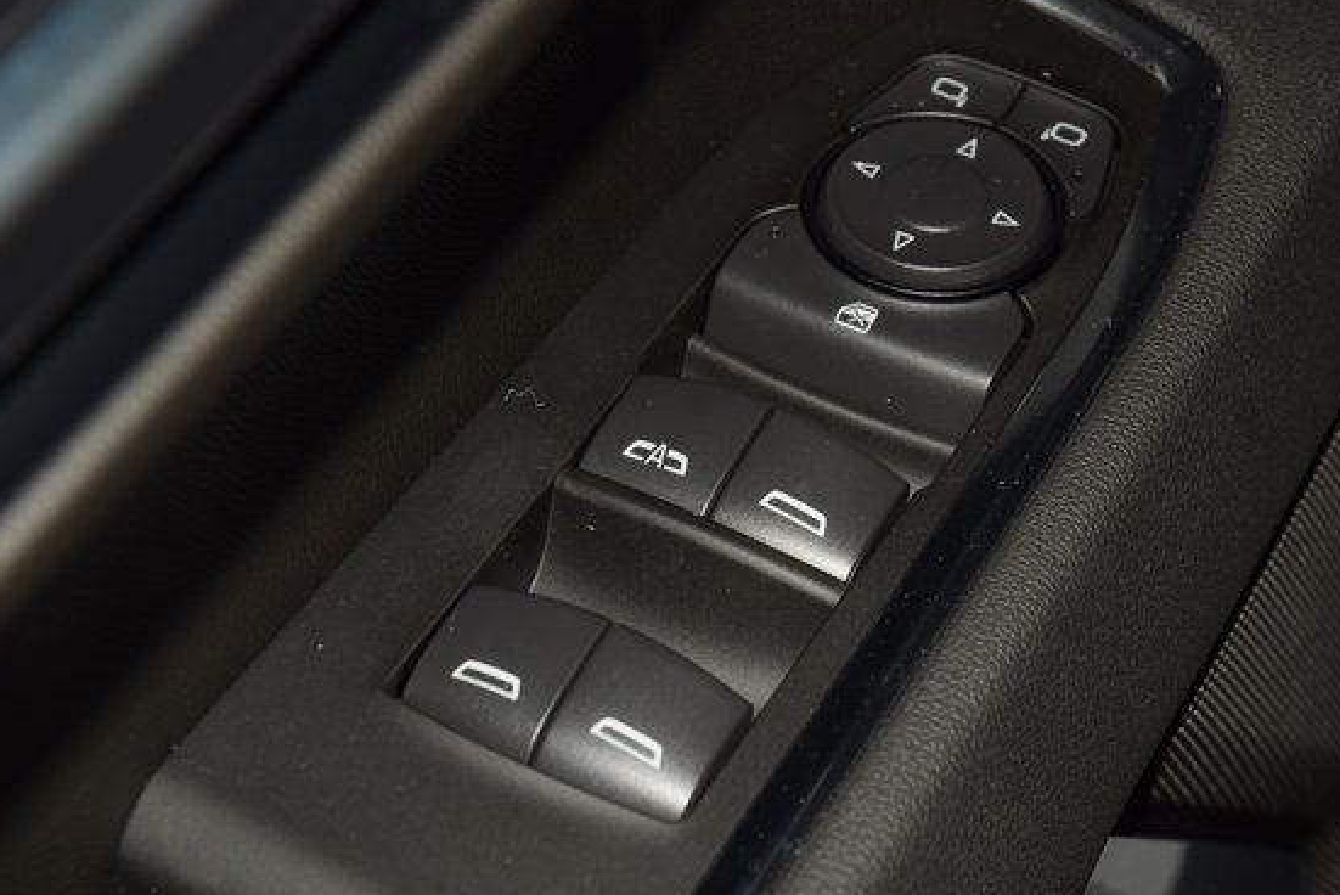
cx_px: 751
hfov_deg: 16.8
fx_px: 4543
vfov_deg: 11.2
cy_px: 466
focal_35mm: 122
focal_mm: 70
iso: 100
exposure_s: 1/125
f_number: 8
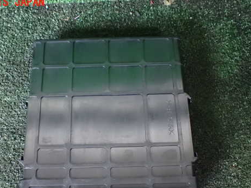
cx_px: 109
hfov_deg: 47.8
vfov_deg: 36.6
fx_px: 283
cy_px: 118
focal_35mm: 39
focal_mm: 5.4
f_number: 2.3
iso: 1600
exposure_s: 1/25
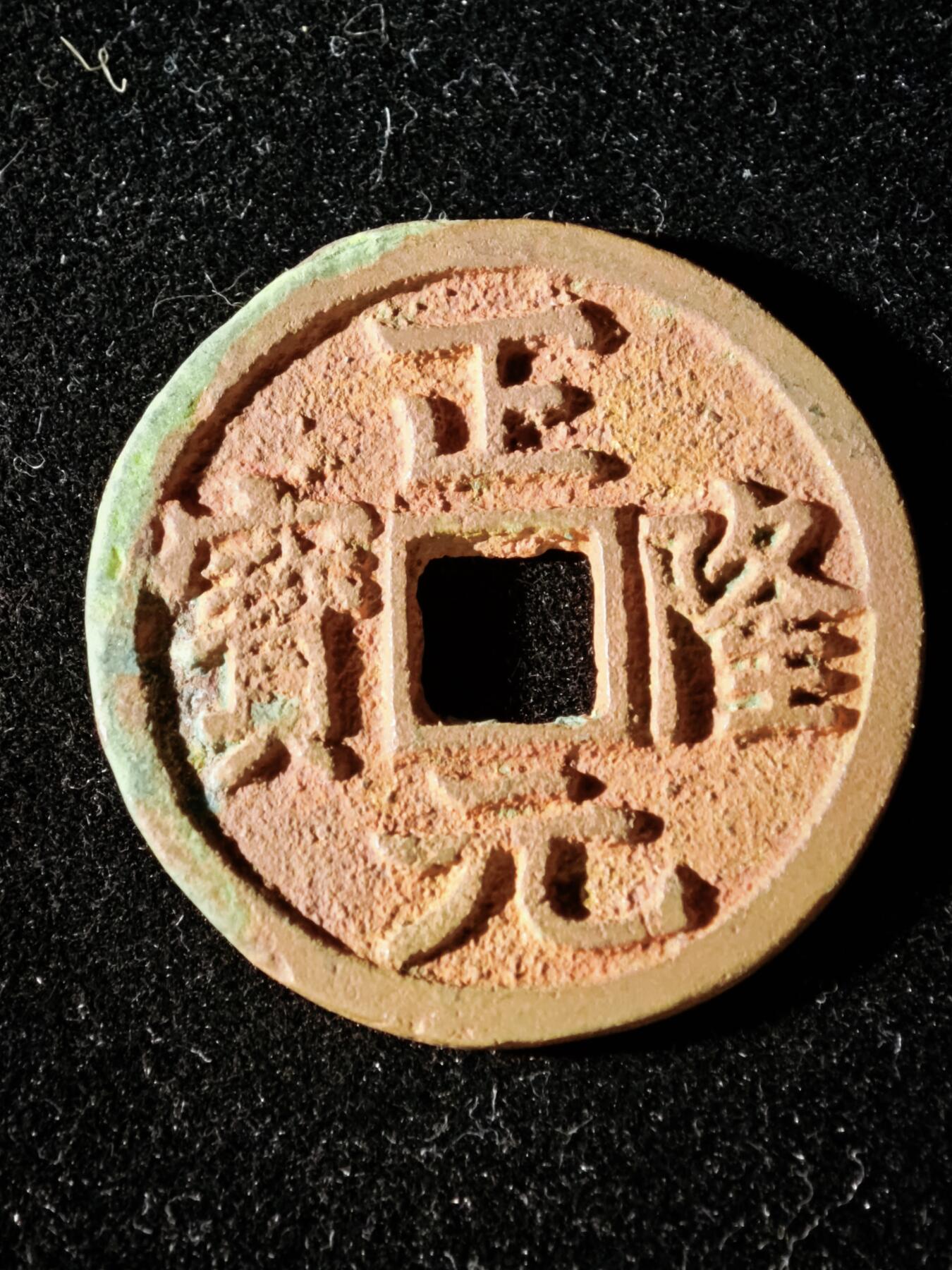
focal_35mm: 107
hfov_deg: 13.8
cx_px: 476
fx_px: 3924
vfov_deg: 18.4
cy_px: 635
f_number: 2
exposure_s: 1/100
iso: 500
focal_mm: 9
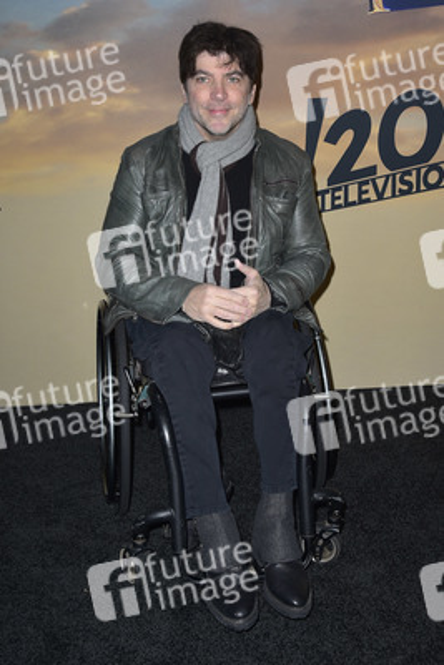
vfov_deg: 39.6
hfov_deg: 27.0
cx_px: 222
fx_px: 924
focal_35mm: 50
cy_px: 332
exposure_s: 1/250
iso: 320
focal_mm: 50
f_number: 6.3
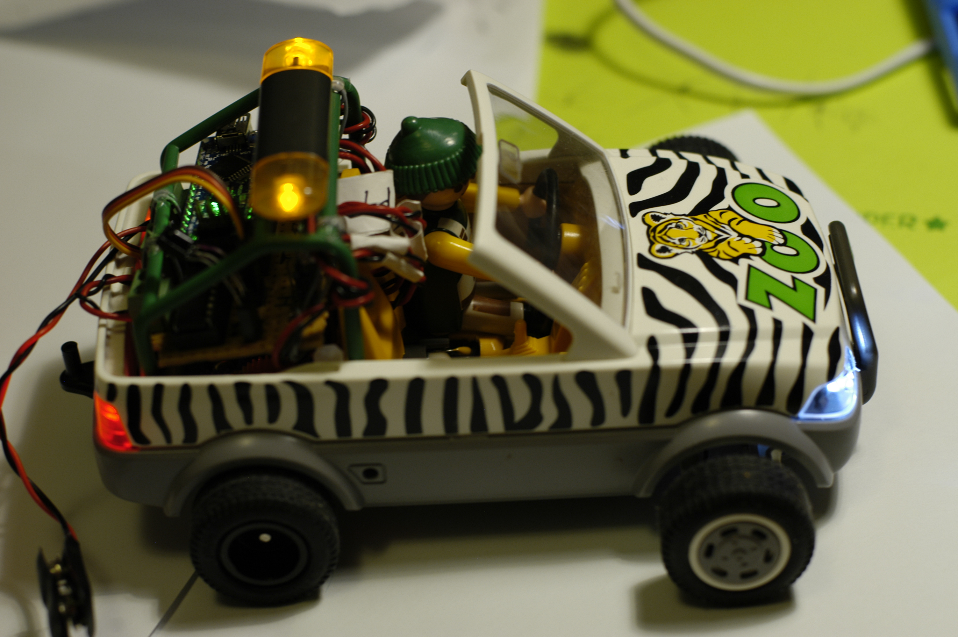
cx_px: 479
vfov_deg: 18.1
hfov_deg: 27.0
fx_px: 1994
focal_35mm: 75
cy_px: 318
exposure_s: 1/40
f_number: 3.2
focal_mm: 50
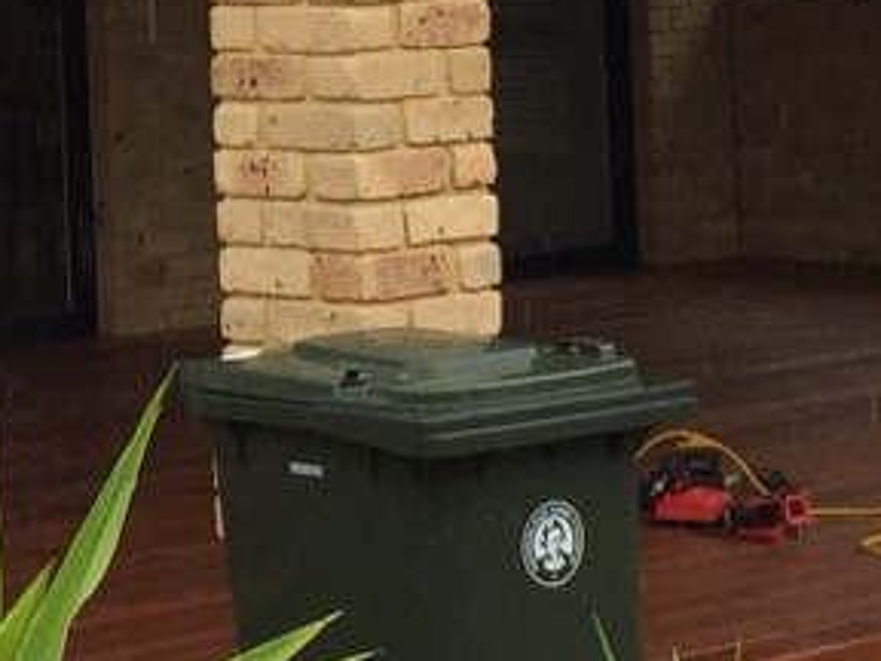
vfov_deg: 9.0
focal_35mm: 161
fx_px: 4098
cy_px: -288
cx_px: -208
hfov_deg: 12.0
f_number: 2.2
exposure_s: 1/520
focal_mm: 4.15
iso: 32
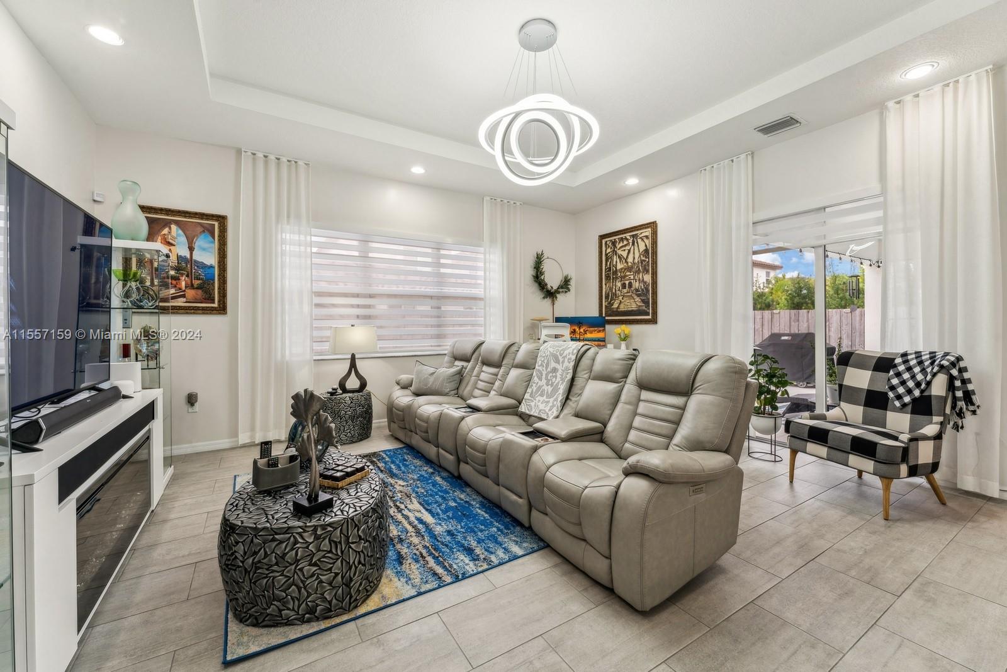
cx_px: 504
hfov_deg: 104.2
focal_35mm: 14
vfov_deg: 81.2
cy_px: 336
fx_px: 392
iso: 200
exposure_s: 1/13
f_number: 9
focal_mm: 14
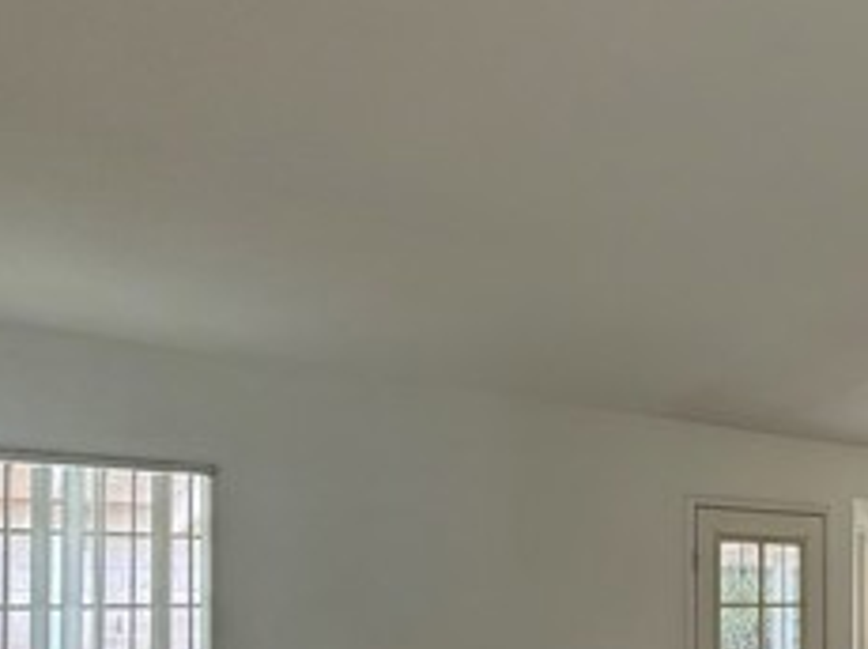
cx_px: 993
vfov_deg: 34.7
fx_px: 977
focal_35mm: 39
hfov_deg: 38.2
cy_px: 585
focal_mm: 2.22
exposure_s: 1/120
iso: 100
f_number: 2.2
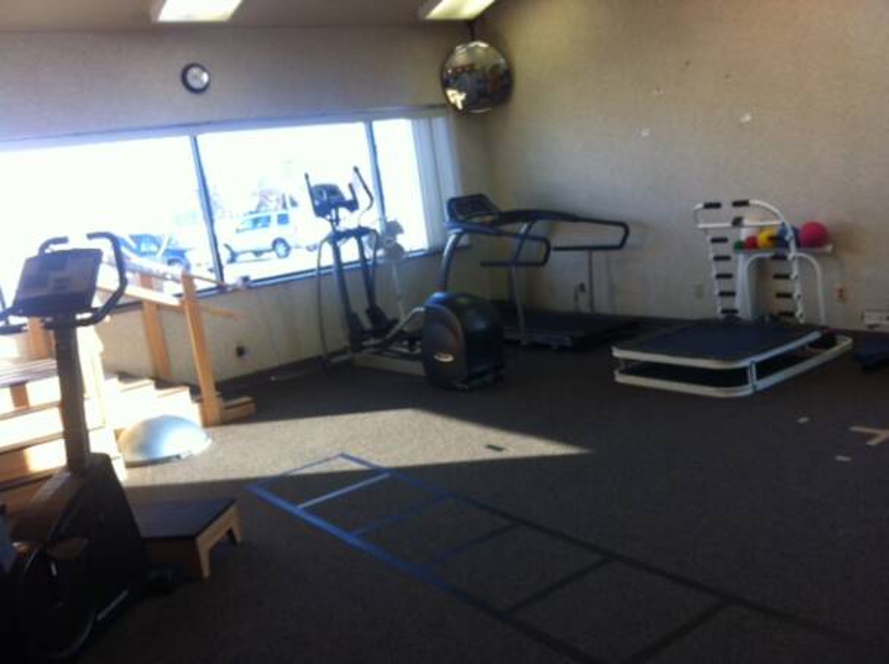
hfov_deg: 52.7
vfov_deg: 40.6
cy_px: 332
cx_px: 444
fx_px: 897
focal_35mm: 35
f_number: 2.8
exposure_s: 1/50
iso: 80
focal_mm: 3.85
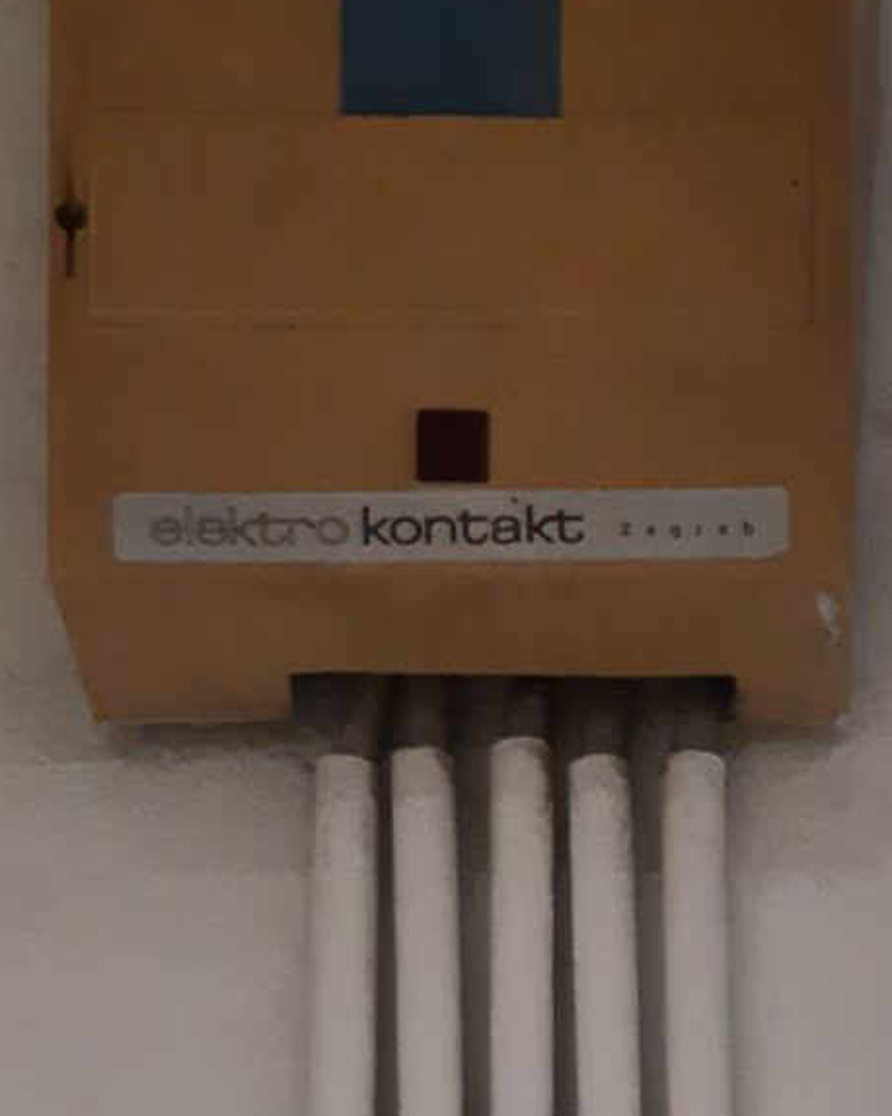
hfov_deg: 14.0
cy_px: 2158
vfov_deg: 14.8
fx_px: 3599
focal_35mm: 109
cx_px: 783
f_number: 2
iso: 250
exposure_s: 1/33
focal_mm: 4.6
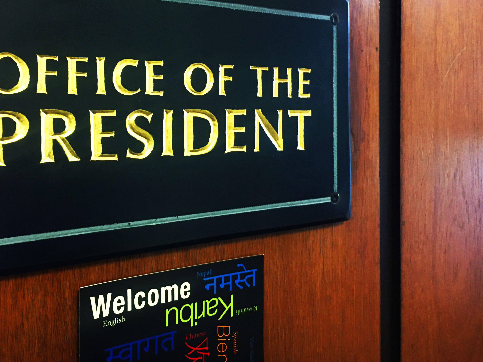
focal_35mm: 39
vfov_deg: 36.7
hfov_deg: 47.7
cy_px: 141
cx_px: 203
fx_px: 544
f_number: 2.2
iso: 64
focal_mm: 4.15
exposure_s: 1/4
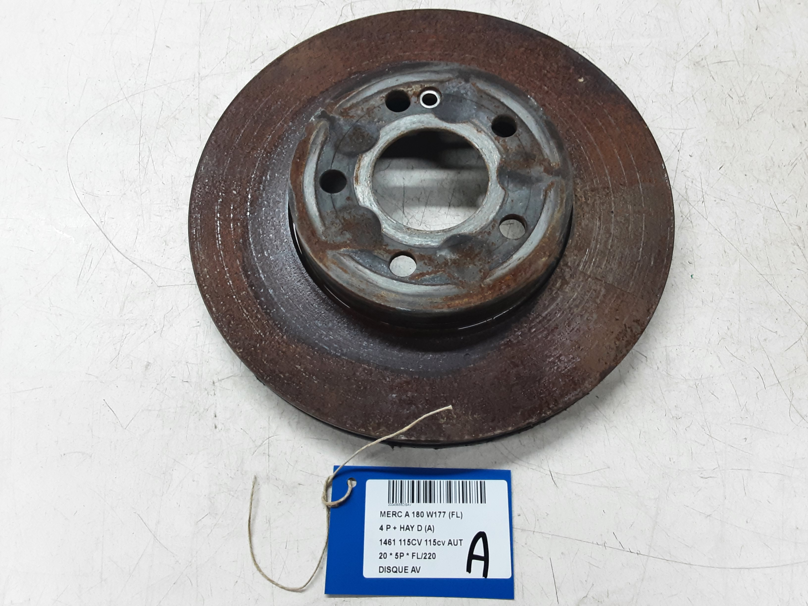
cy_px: 303
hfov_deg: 65.3
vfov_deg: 51.4
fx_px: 630
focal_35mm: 27
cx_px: 404
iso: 125
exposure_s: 1/50
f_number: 1.9
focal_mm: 2.91
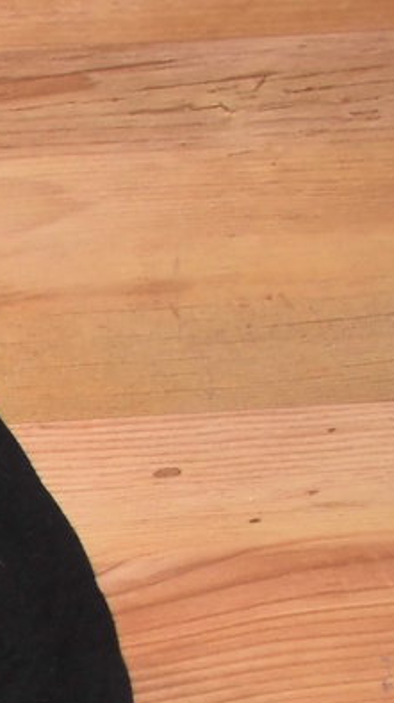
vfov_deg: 18.9
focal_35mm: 107
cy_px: 835
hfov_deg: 9.9
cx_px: -545
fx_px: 1992
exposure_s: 1/60
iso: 100
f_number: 3.4
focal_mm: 5.3
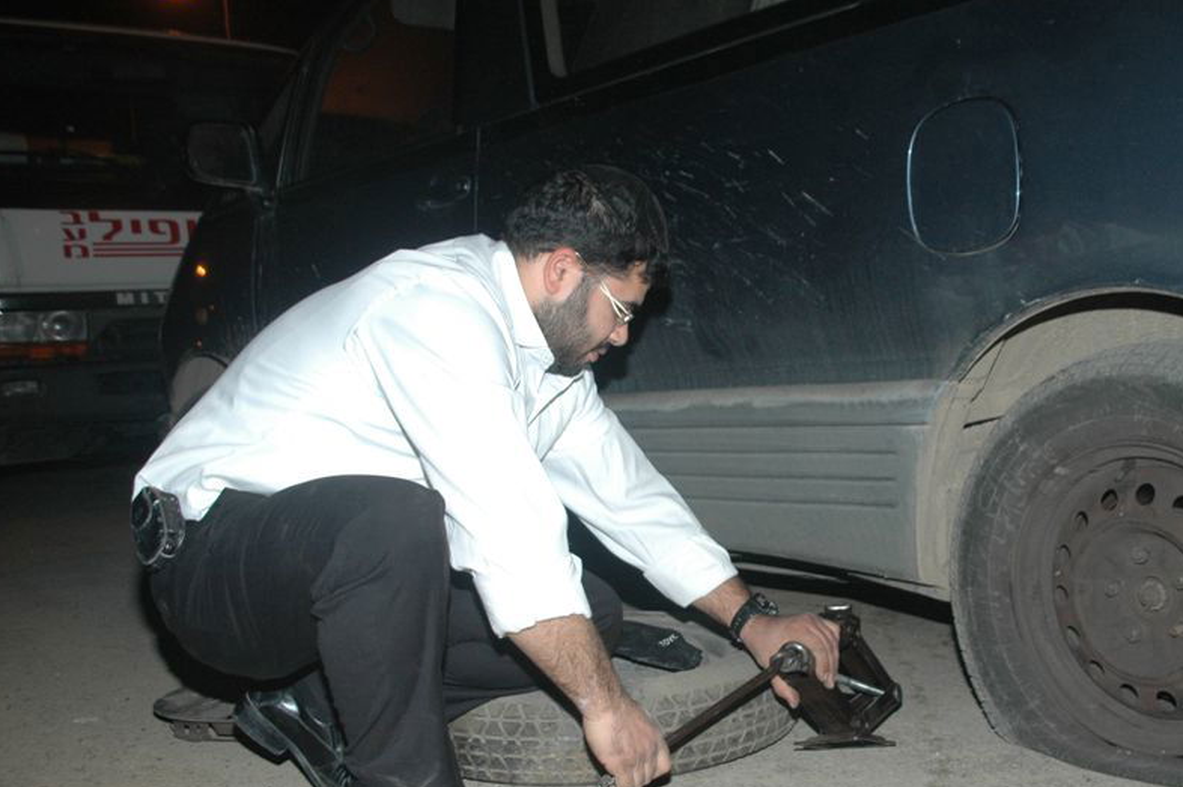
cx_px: 731
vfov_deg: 31.0
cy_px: 500
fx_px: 1412
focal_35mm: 43
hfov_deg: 45.1
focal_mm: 22
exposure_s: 1/60
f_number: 5
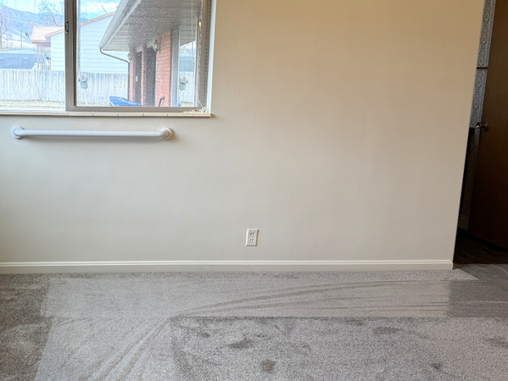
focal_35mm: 41
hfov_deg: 44.3
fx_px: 602
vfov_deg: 35.2
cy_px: 191
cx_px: 129
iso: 80
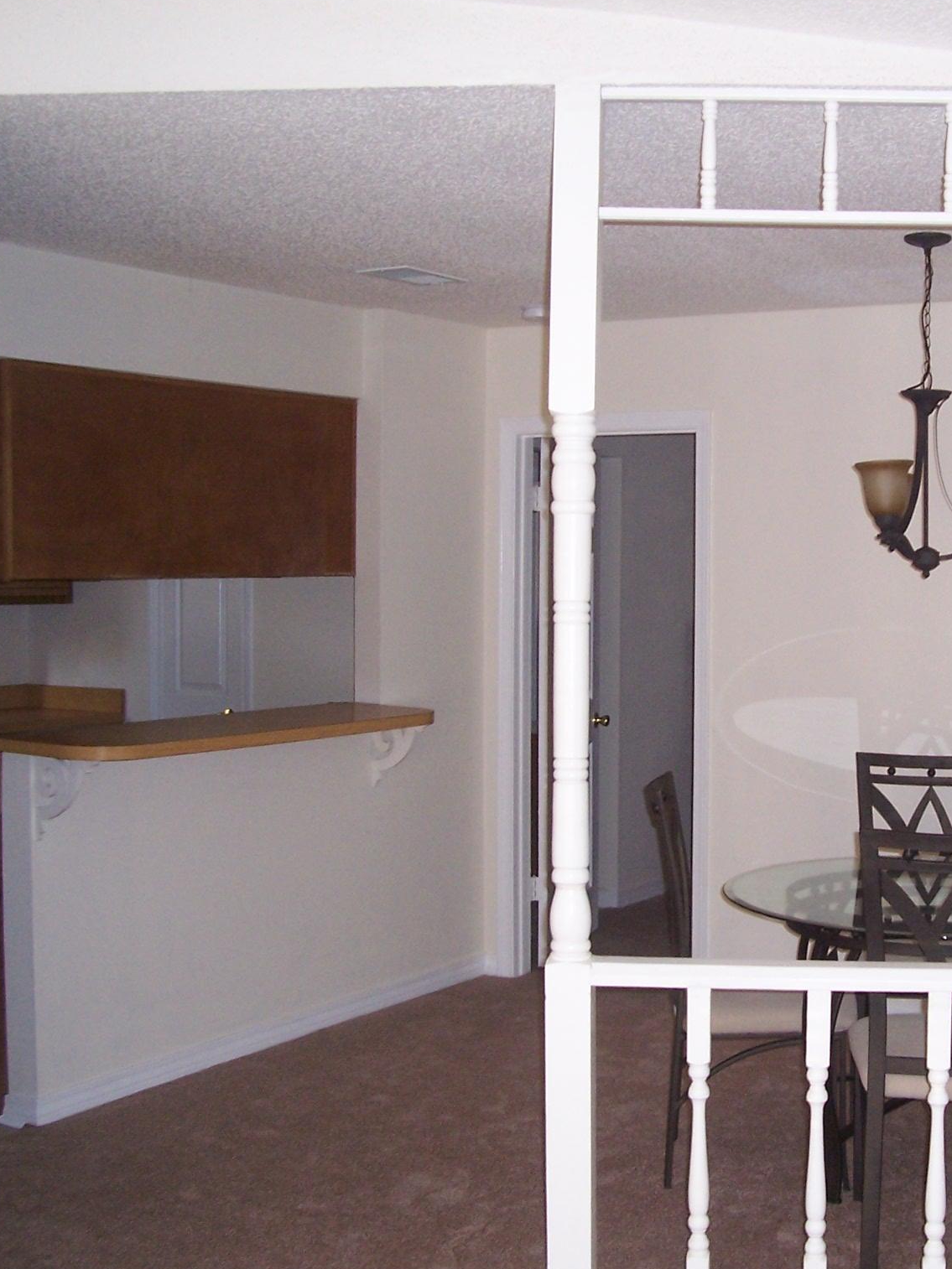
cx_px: 783
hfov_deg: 30.6
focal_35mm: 46
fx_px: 1687
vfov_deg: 41.2
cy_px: 631
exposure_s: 1/60
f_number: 2.7
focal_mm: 5.6
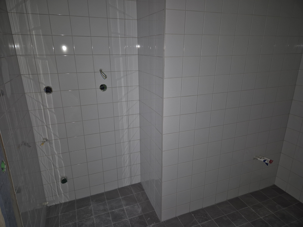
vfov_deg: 58.9
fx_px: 201
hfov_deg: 73.9
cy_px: 114
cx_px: 152
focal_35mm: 23
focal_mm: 5.4
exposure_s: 1/24
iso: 100
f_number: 1.8
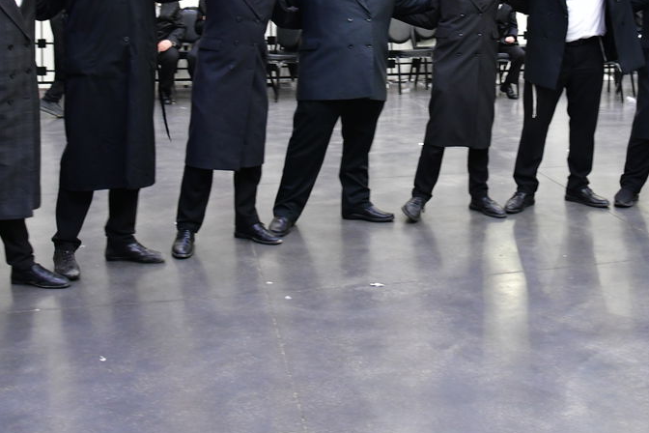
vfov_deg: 25.7
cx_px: 428
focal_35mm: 50
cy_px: 8
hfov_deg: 39.2
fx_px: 901
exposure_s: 1/100
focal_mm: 24
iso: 2000
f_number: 5.6
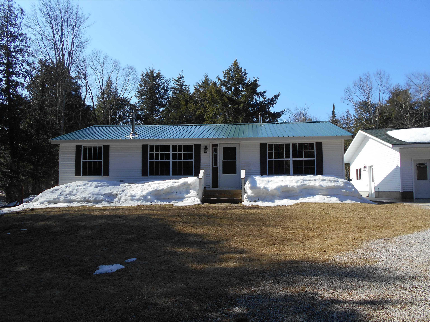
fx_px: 323
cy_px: 161
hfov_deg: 67.3
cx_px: 215
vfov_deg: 53.1
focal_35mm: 26
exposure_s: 1/640
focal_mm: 4.6
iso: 80
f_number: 3.2
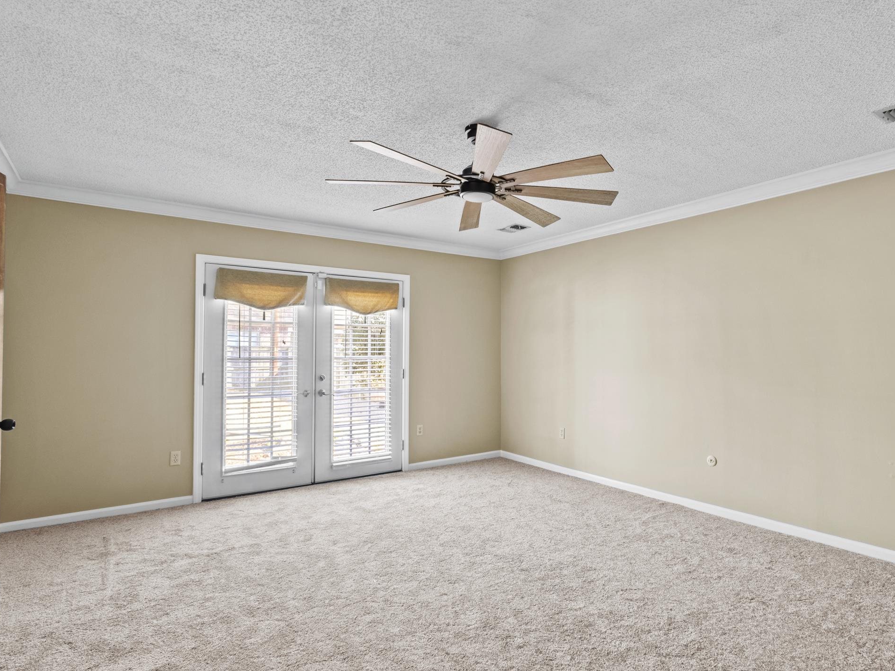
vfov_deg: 68.7
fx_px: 491
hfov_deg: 83.8
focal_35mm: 19
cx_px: 530
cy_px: 340
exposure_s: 1.5
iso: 800
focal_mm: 10
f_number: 7.1
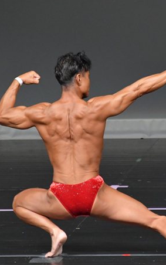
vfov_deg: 2.7
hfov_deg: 1.7
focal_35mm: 786
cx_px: 141
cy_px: 128
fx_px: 5682
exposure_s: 1/400
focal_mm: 300
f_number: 5.6
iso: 4000
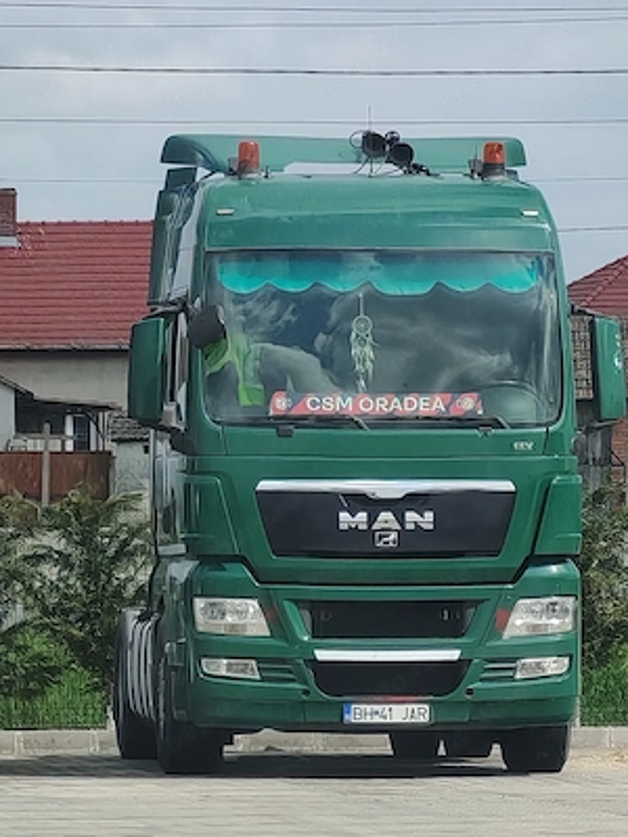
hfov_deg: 4.5
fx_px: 7934
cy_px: 418
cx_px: 314
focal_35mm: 328
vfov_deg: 6.0
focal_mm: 8.67
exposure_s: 1/470
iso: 50
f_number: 2.4
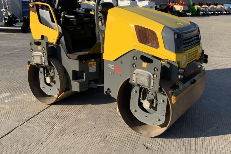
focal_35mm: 43
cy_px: 35
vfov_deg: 30.6
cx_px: 121
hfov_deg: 45.4
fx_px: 276
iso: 16
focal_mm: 3
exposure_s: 1/1490
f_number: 1.8
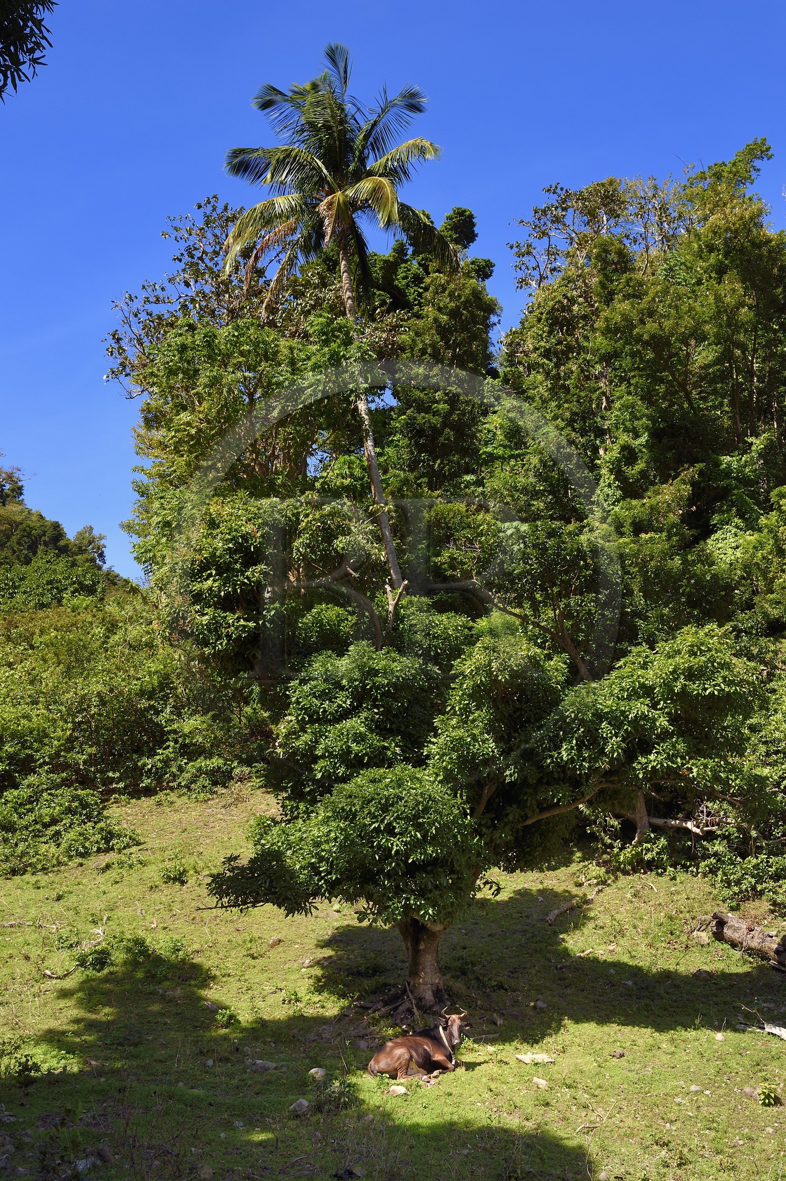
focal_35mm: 48
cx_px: 393
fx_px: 1573
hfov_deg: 28.1
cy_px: 590
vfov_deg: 41.1
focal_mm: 48
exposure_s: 1/250
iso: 200
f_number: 9
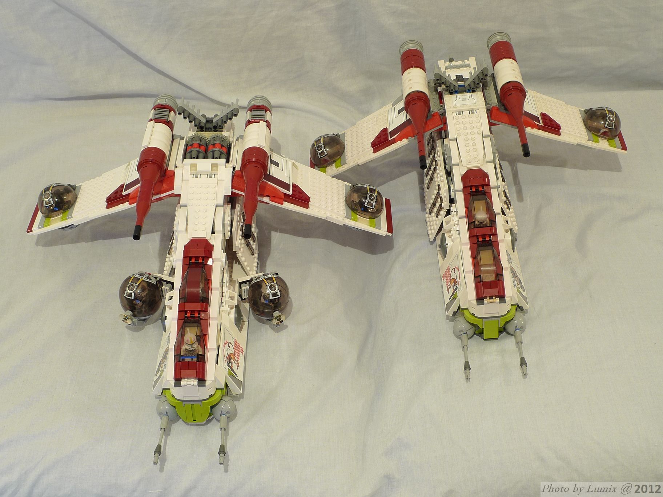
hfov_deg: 39.7
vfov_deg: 30.3
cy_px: 248
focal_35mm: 48
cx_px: 332
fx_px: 919
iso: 80
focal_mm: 10.2
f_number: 4.5
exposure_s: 2.5
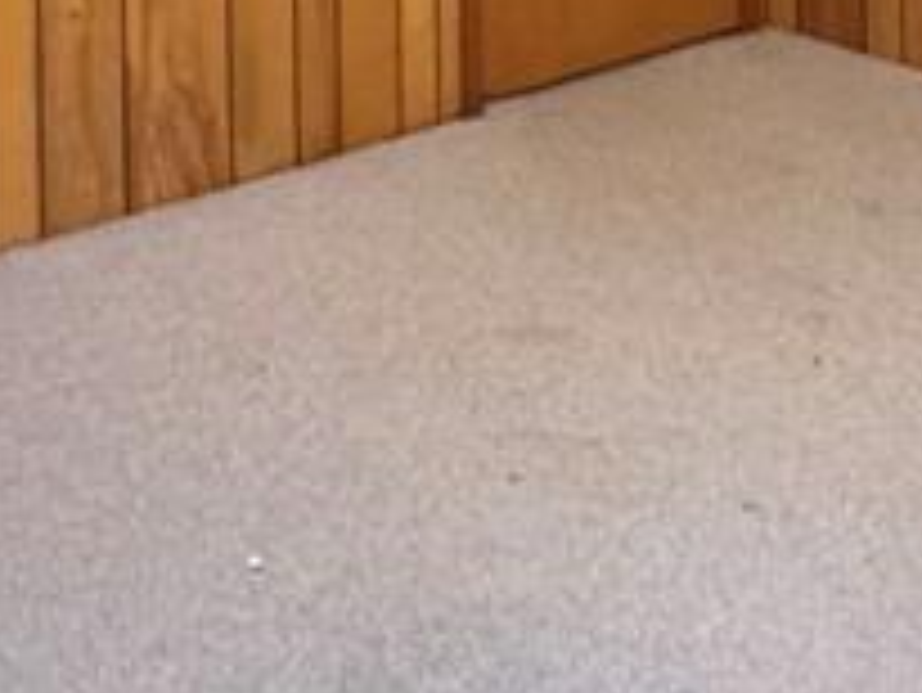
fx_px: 1866
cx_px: 418
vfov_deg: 17.4
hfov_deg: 27.7
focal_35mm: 70
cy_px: -522
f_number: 2.2
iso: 500
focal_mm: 2.22
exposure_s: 1/60
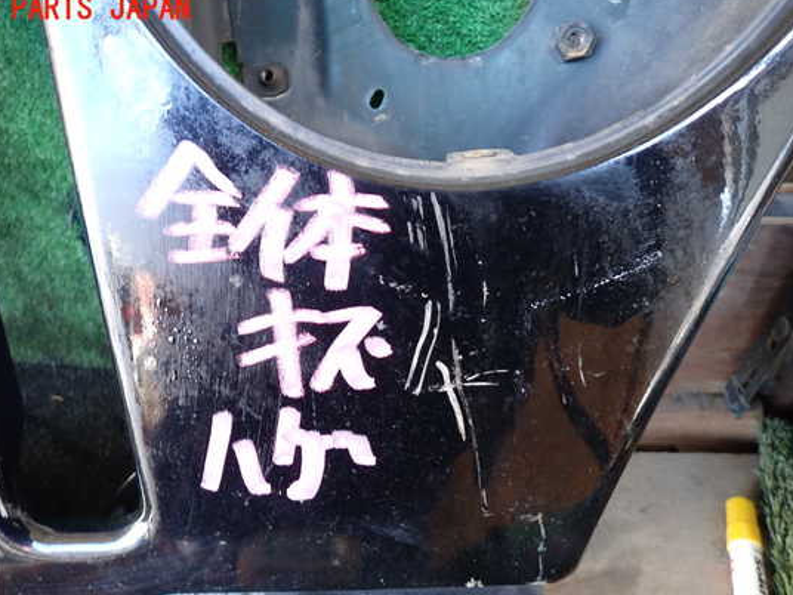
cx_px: 365
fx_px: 641
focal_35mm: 28
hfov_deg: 63.4
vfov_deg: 49.7
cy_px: 324
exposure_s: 1/30
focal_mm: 4.5
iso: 200
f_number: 2
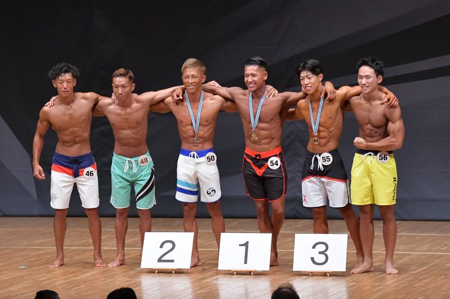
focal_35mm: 229
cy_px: 152
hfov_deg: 9.0
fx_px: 2862
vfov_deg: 6.0
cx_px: 226
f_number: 5.6
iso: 6400
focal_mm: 150
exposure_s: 1/400
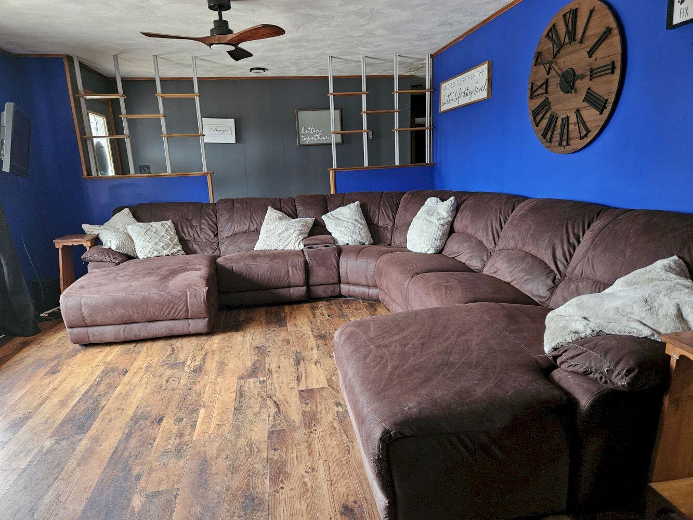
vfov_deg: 58.9
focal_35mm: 23
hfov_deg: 73.9
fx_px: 460
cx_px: 346
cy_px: 260
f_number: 1.8
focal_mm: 5.4
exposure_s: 1/60
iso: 800
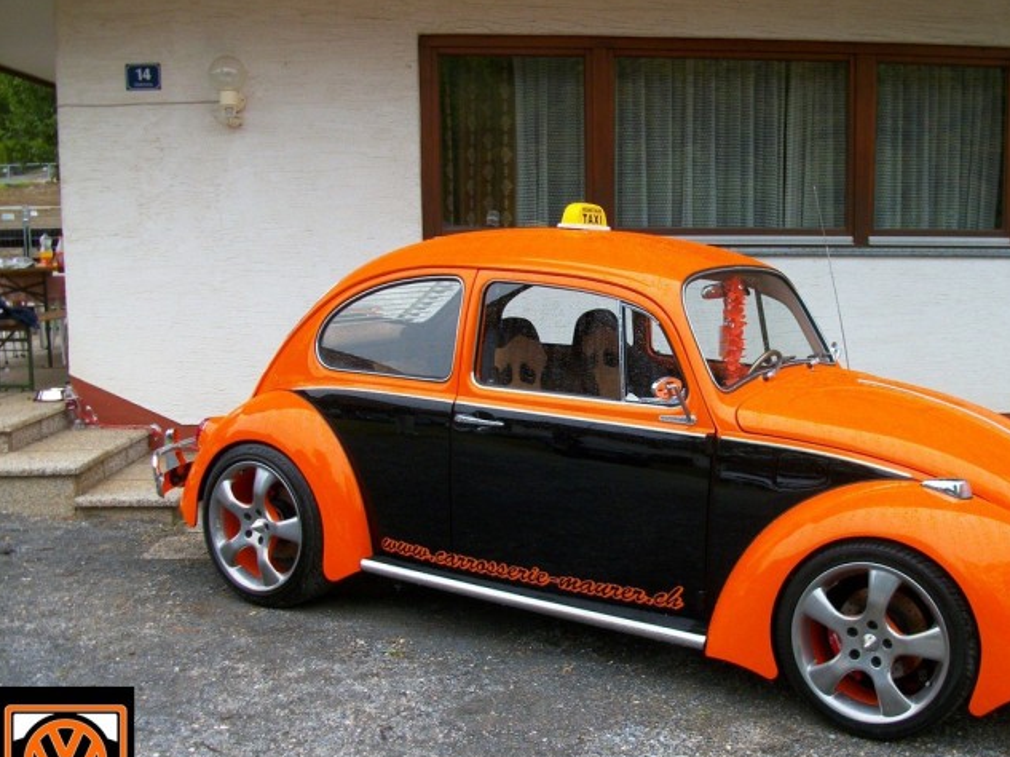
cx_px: 635
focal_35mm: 43
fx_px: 1254
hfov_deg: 43.5
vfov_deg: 33.5
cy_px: 412
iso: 80
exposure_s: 1/171
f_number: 2.9
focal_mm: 5.7
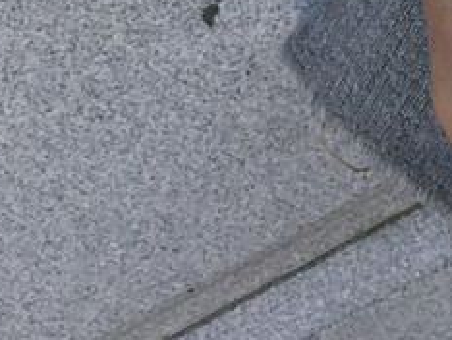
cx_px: 748
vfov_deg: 11.9
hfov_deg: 14.9
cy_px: -179
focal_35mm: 119
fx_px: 1555
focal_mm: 3.3
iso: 25
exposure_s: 1/229
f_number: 2.4
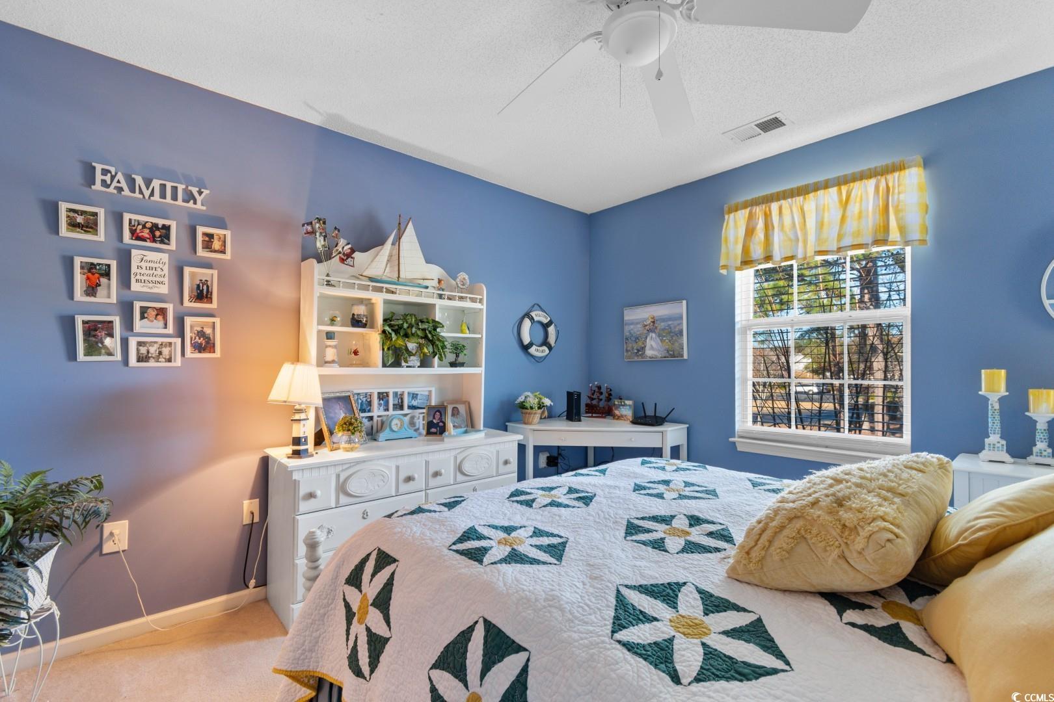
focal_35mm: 15
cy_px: 351
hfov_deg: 100.4
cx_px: 527
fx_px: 439
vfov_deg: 77.3
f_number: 4.5
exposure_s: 1/4
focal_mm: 10
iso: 100
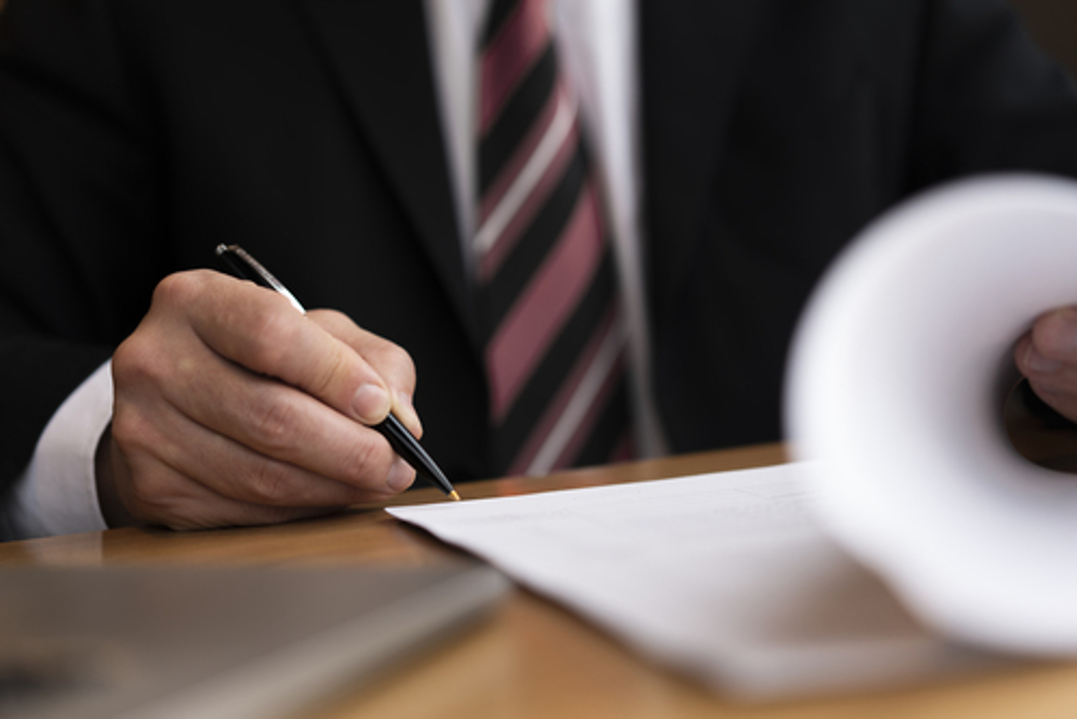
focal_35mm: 55
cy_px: 360
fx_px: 1646
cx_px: 538
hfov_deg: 36.2
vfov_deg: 24.7
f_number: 2
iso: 250
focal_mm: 55
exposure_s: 1/125
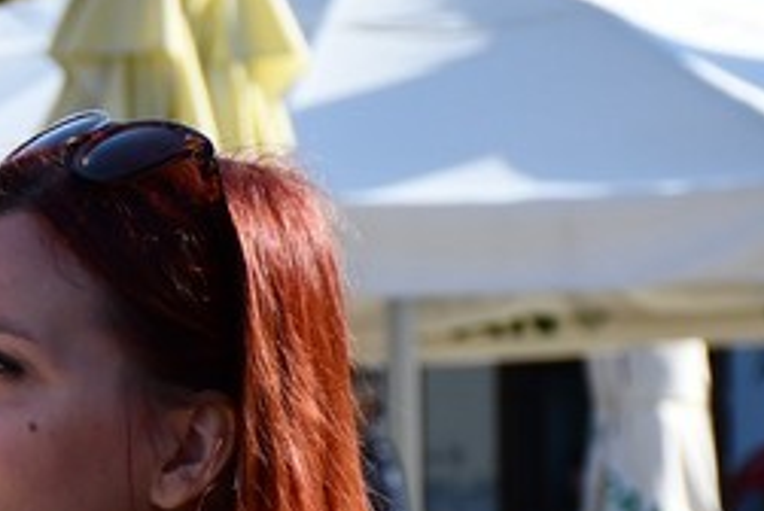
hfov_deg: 5.4
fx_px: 8052
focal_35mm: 379
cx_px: -447
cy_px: 573
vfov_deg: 3.6
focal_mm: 62
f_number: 5.6
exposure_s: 1/500
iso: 200
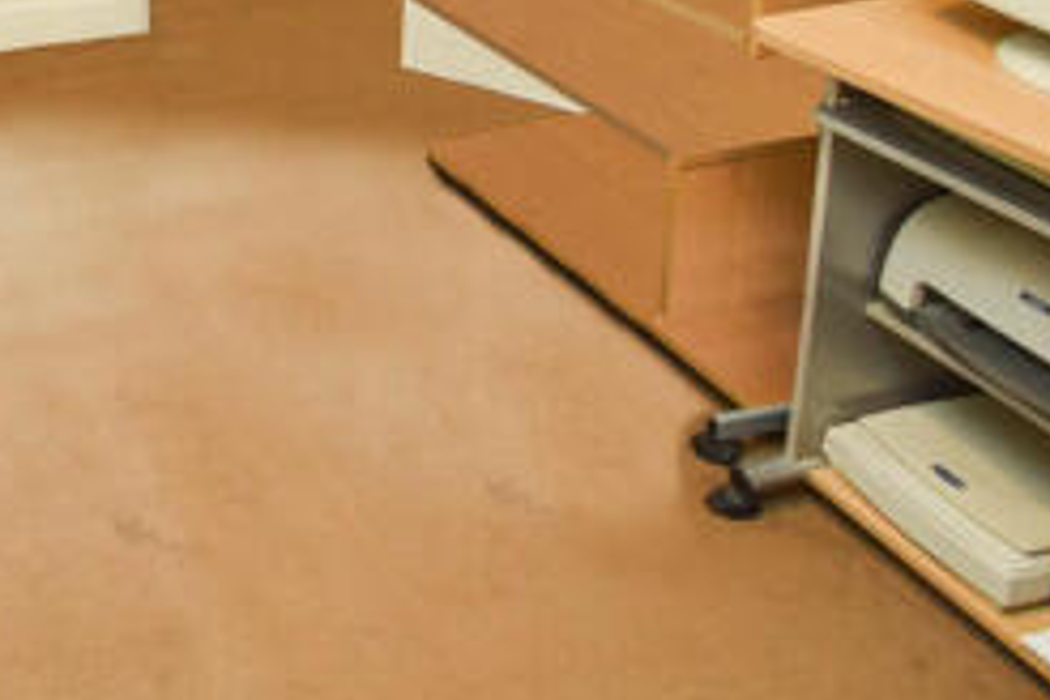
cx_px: -126
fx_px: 1167
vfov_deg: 29.5
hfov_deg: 39.1
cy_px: -100
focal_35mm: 40
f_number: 4.5
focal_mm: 10
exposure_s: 1/60
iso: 1000
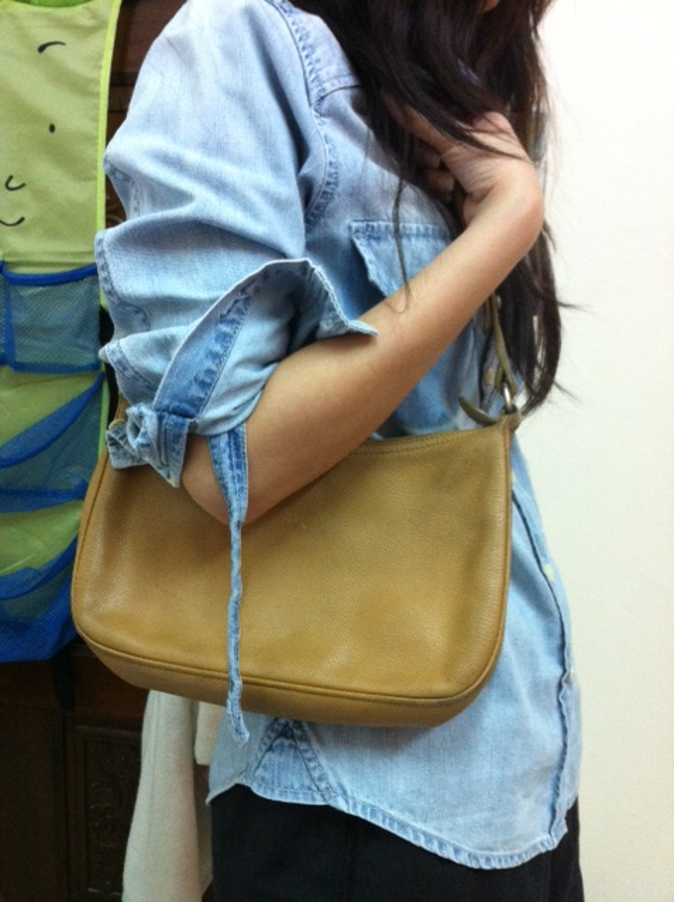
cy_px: 451
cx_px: 337
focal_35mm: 35
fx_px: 911
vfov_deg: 52.7
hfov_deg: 40.6
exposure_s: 1/17
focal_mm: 3.85
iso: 320
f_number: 2.8
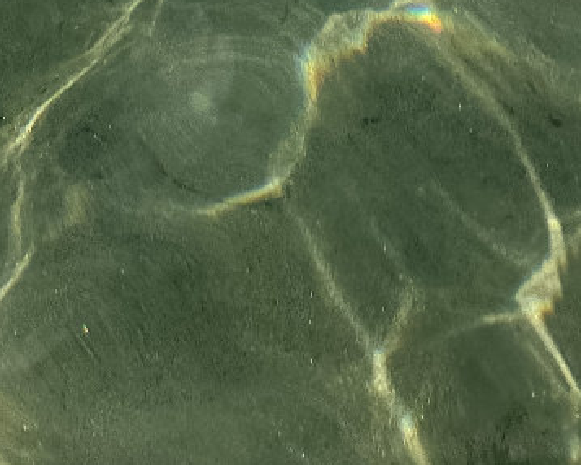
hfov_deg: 16.1
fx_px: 1806
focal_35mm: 105
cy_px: -790
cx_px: -379
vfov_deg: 11.2
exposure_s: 1/5800
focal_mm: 6.86
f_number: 1.8
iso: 80
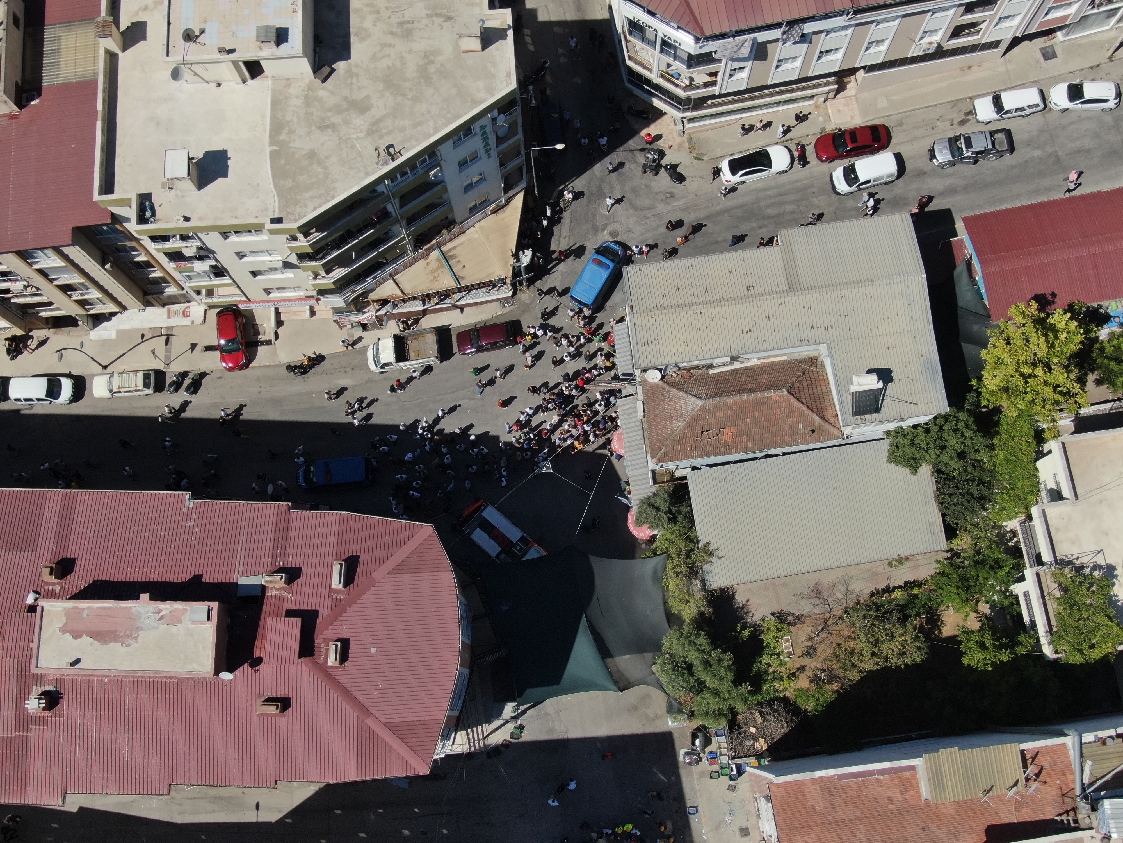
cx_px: 562
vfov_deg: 36.8
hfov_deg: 47.9
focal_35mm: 39
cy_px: 422
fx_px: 1265
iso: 100
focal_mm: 6.63
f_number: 3.4
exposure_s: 1/1600
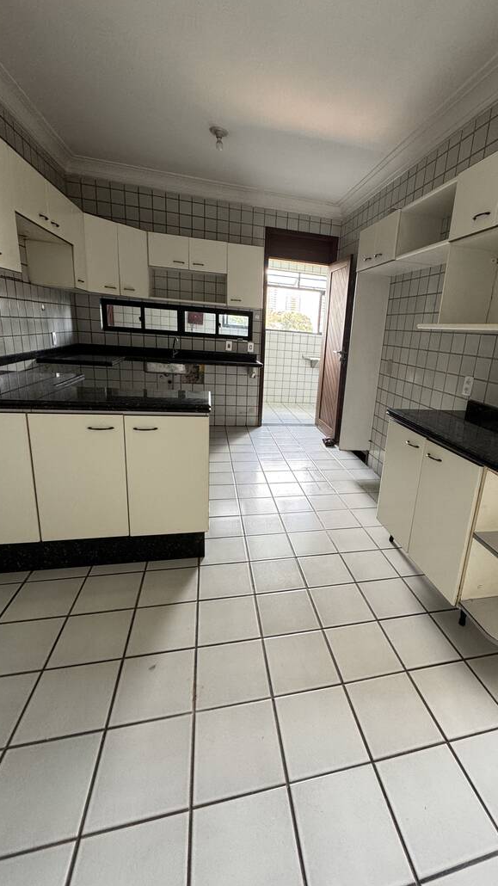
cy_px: 429
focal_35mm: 16
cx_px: 310
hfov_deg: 66.1
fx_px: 376
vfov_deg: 99.3
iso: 200
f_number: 2.2
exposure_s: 1/99
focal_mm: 2.22
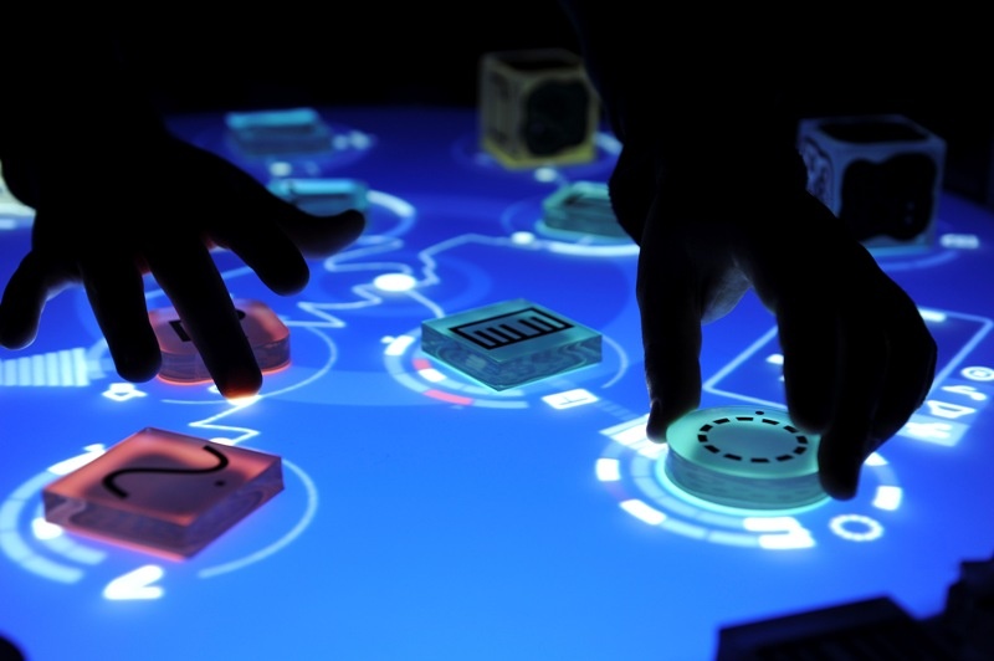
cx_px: 497
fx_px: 1517
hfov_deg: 36.3
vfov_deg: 24.6
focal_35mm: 55
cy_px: 330
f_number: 4
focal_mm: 55
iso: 400
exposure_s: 1/20
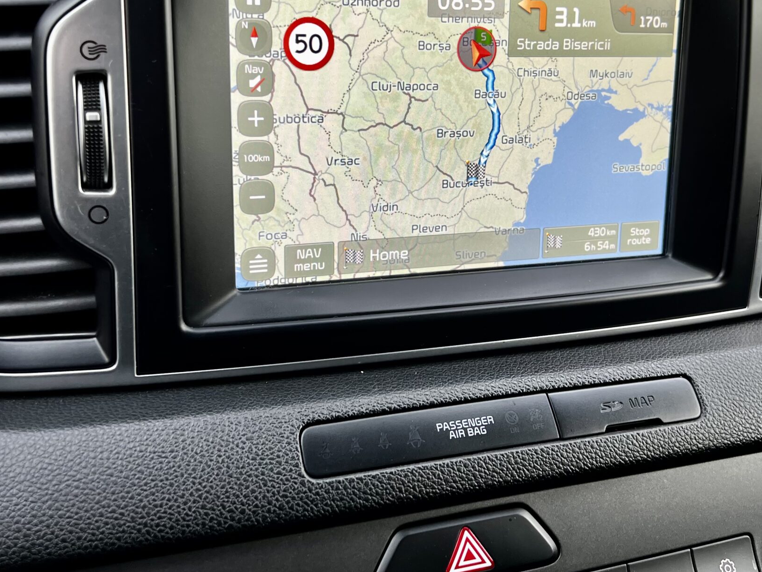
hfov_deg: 45.7
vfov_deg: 35.0
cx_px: 404
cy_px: 217
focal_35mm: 41
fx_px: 903
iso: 50
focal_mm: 5.7
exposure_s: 1/121
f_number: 1.5
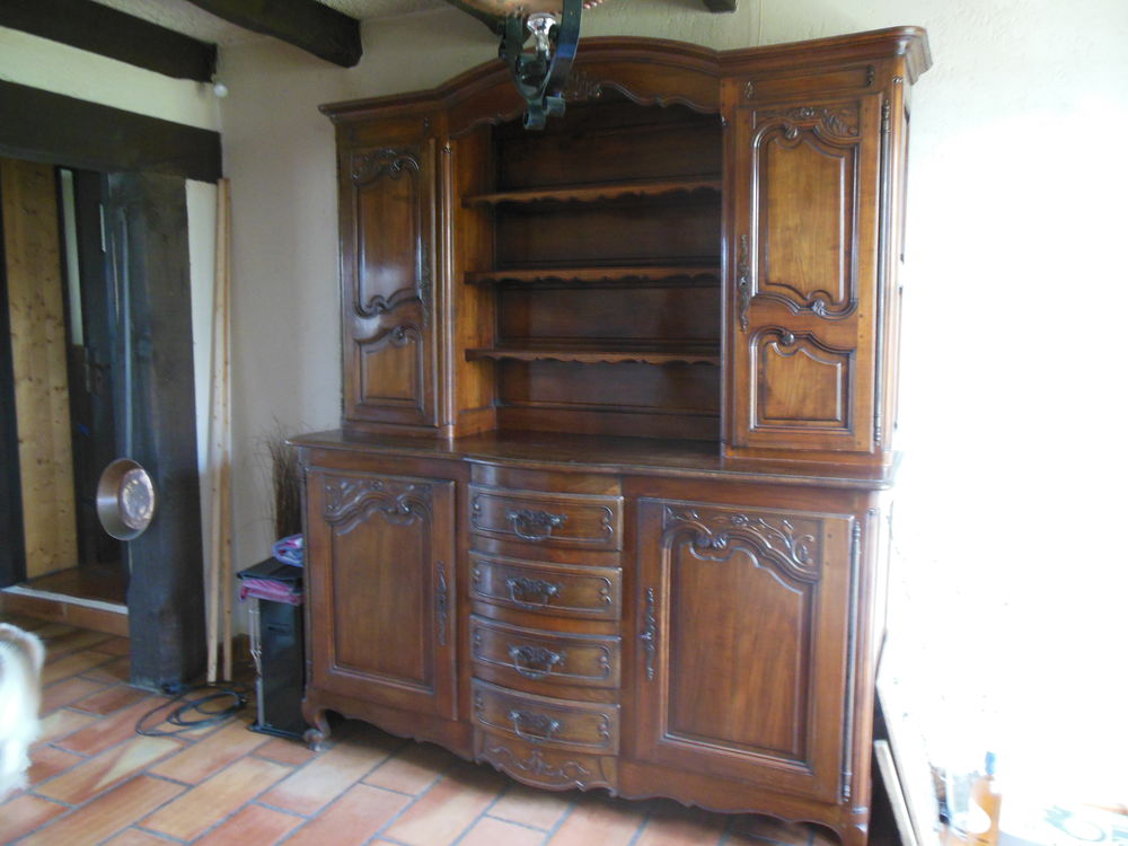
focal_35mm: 25
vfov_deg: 54.9
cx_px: 564
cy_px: 423
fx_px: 815
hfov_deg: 69.4
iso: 400
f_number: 3.2
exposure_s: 1/15
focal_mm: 4.5
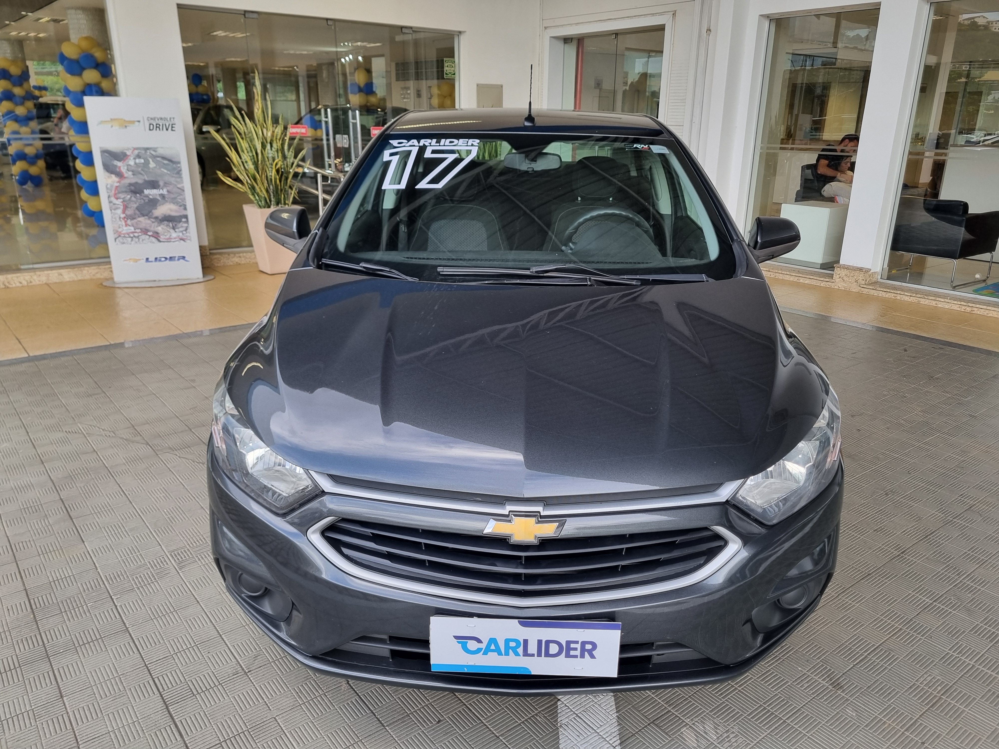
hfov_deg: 67.3
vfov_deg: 53.1
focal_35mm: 26
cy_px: 374
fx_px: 750
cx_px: 500
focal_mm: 5.4
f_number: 1.8
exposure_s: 1/120
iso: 80
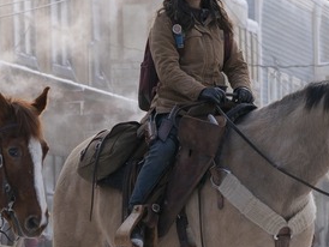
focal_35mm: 287
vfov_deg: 5.2
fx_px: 2730
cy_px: 199
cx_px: 121
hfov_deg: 6.9
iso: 800
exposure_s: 1/640
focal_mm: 105
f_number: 8
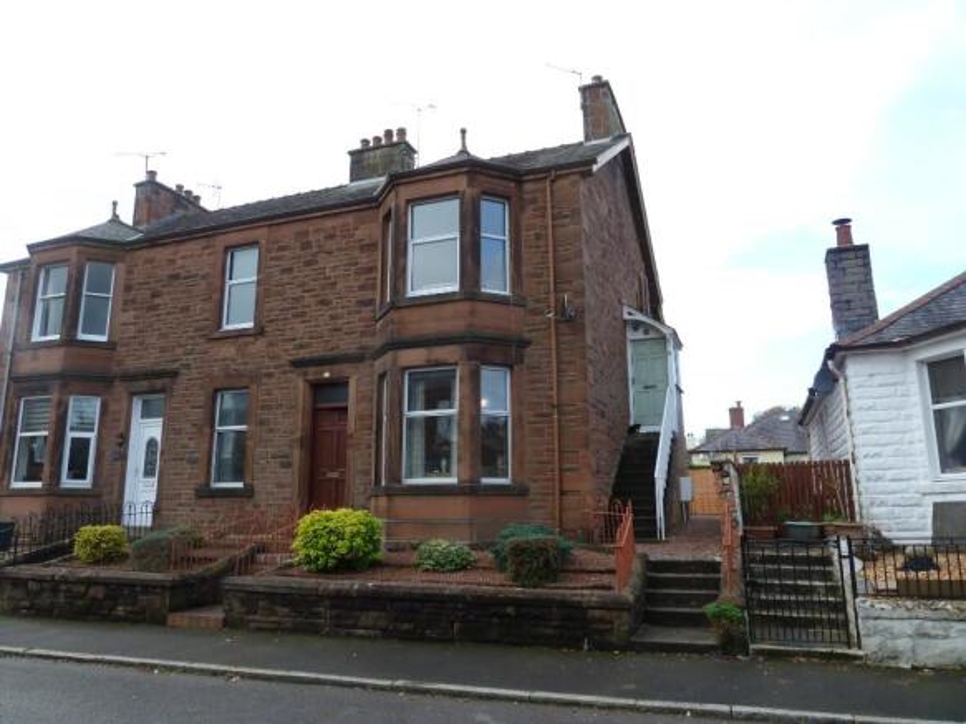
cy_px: 362
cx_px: 483
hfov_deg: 69.4
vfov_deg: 54.9
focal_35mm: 25
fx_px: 698
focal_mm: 4.1
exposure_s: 1/160
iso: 80
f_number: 4
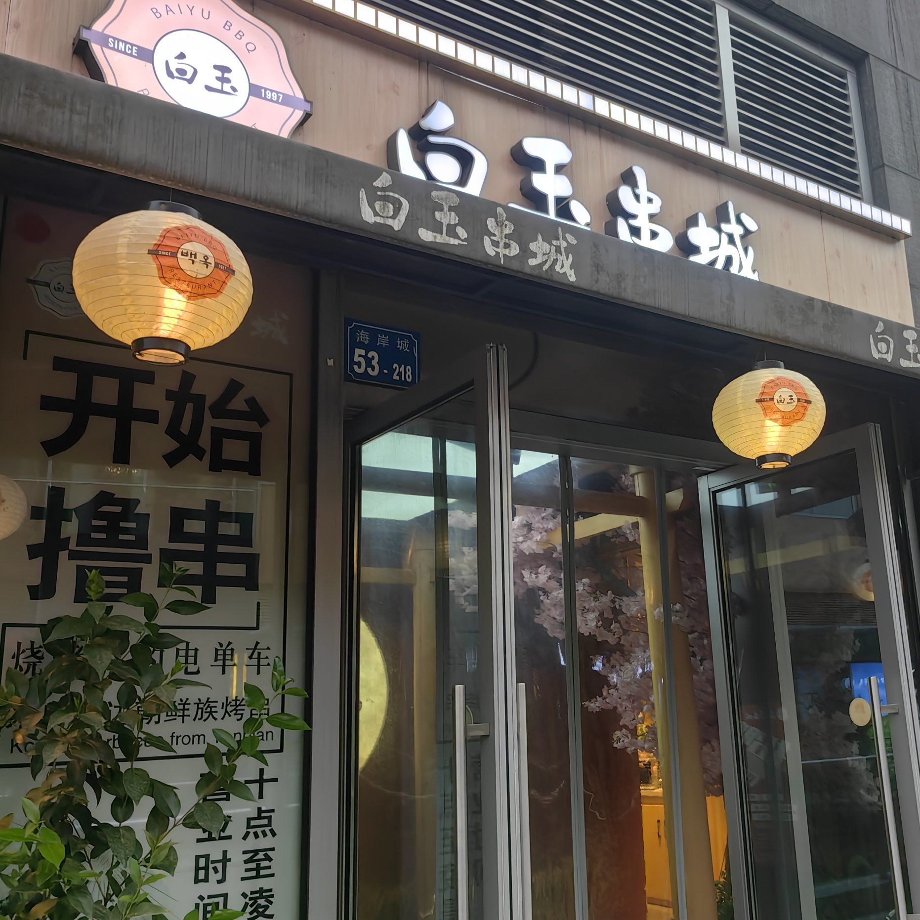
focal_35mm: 35
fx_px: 1052
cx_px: 600
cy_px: 439
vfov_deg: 47.2
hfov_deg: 46.6
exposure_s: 1/208
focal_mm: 5.75
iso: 50
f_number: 2
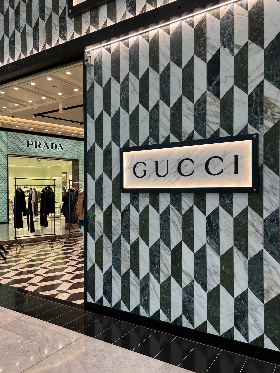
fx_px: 302
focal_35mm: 28
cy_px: 191
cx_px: 137
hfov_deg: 49.7
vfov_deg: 63.4
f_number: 1.5
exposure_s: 1/121
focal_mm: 5.7
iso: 40
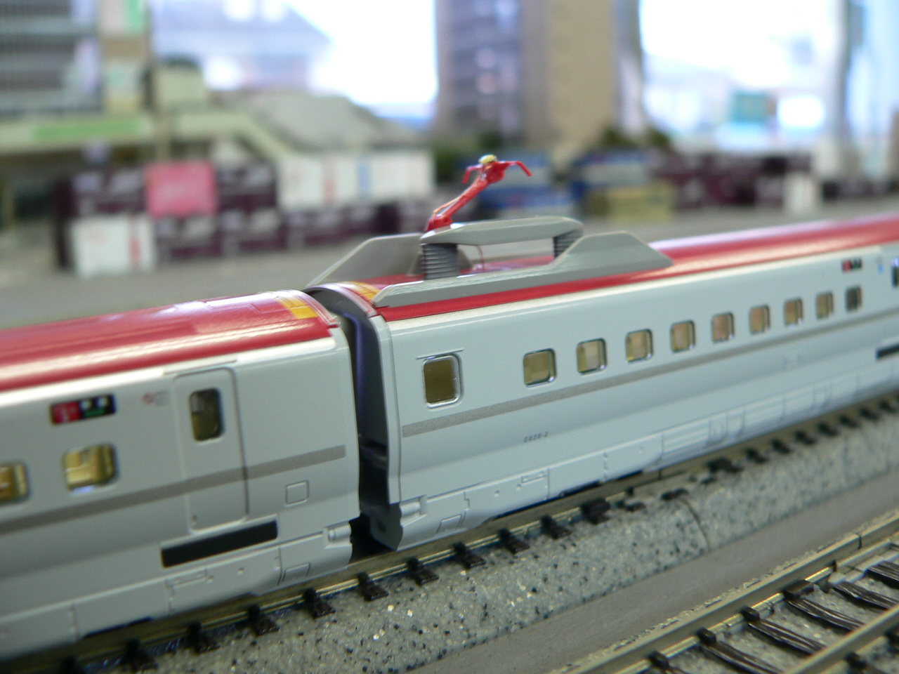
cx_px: 450
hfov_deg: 51.4
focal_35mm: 36
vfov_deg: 39.7
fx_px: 935
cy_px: 337
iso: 100
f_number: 2.8
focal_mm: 6
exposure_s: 1/13
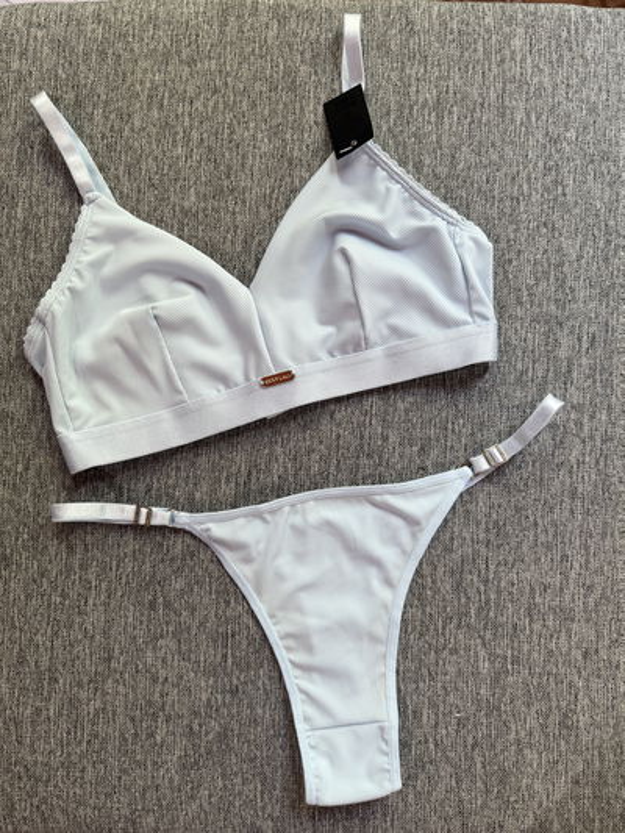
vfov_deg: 71.6
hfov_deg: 56.8
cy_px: 416
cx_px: 312
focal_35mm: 24
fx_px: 578
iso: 250
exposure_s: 1/60
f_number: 1.78
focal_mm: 6.76
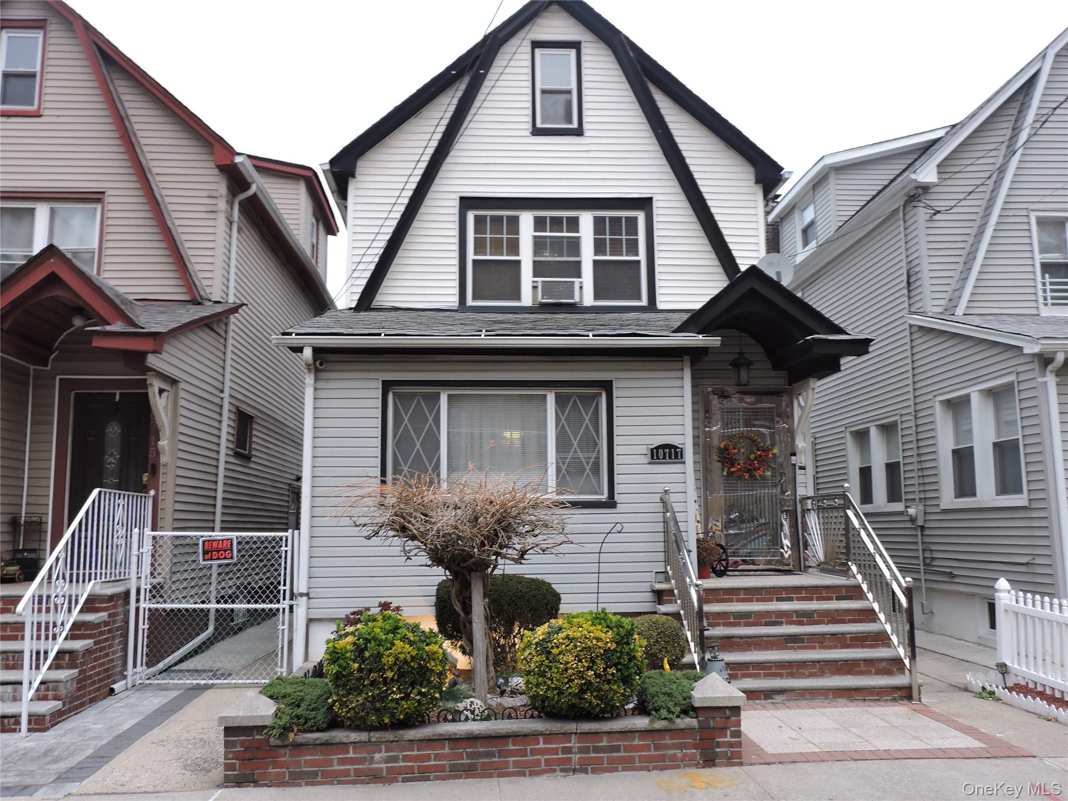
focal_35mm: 30
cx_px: 534
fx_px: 926
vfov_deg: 46.8
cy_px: 400
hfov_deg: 60.0
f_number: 3.1
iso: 160
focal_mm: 5.4
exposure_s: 1/30
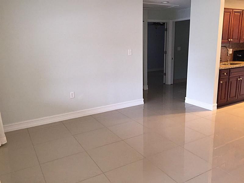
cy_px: 92
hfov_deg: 61.7
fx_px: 204
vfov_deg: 48.2
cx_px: 122
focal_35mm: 29
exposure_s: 1/30
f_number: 2.2
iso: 160
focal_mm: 4.15
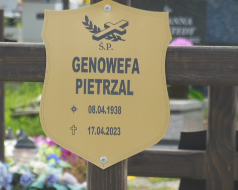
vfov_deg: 5.3
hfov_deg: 6.7
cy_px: 90
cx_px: 111
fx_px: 2042
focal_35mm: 290
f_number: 5.8
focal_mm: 45
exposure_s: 1/125
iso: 125
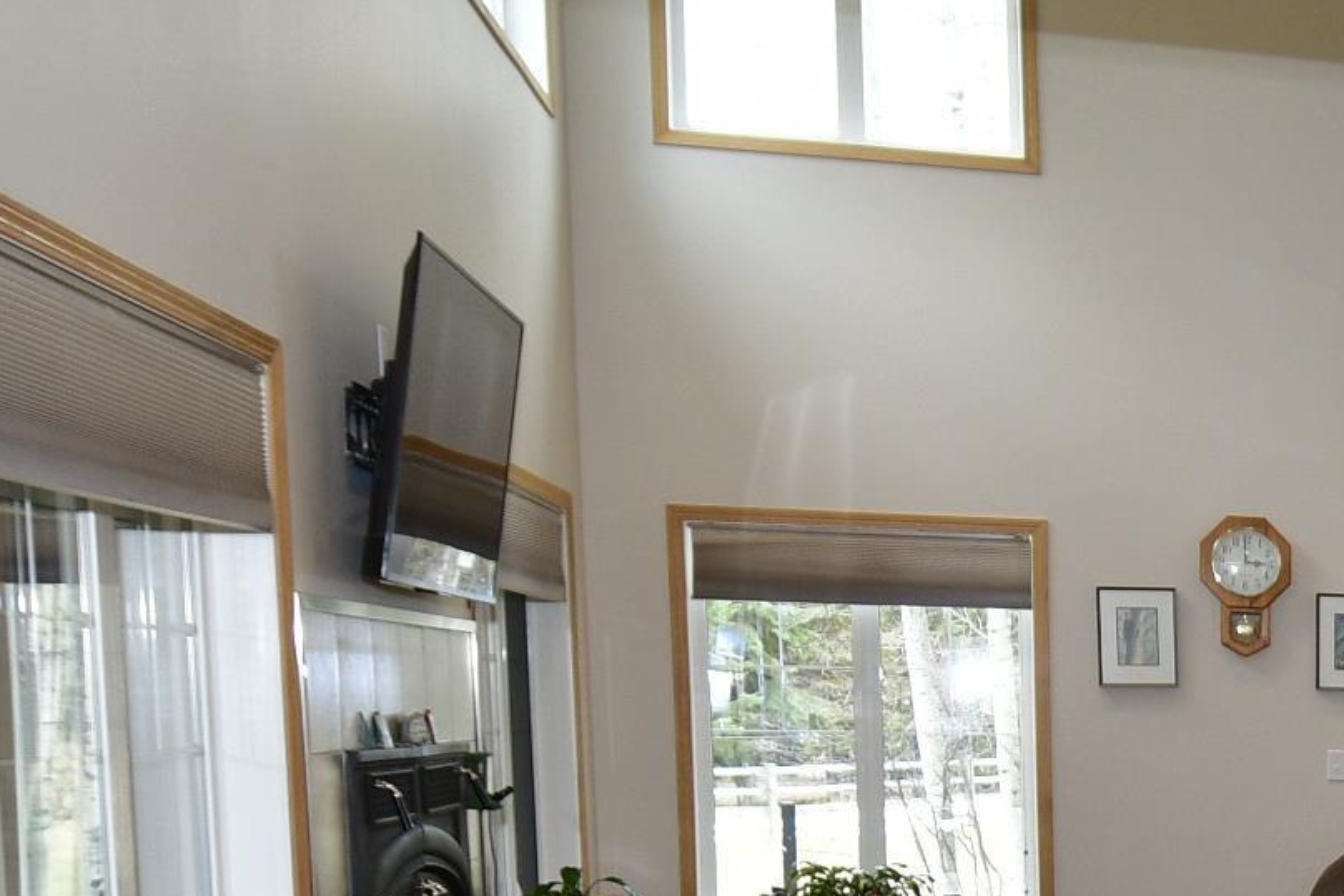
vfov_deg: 20.9
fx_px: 2315
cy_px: 971
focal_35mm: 62
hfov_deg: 27.0
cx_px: 1766
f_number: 4
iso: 400
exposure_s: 1/100
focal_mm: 12
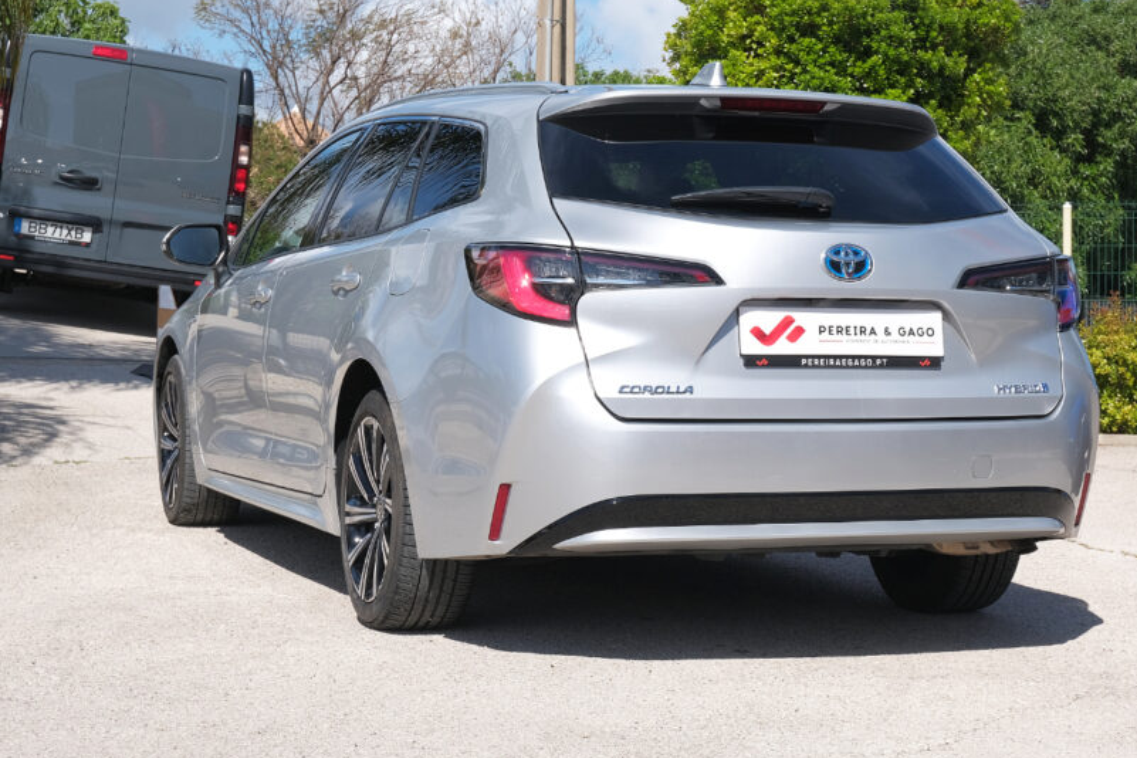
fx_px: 2463
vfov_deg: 17.5
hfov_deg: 26.0
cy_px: 341
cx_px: 670
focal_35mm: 78
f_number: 10
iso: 160
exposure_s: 1/250
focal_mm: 40.8
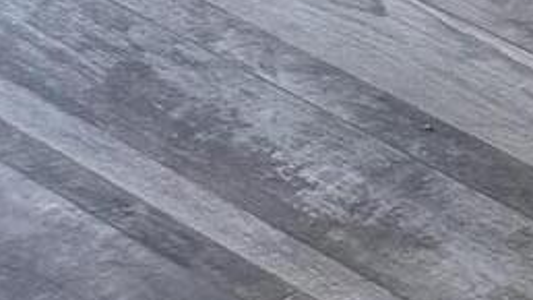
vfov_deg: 4.4
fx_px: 2868
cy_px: -1572
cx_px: 1248
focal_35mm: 203
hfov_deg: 9.5
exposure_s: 1/120
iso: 250
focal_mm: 6.76
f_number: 1.78
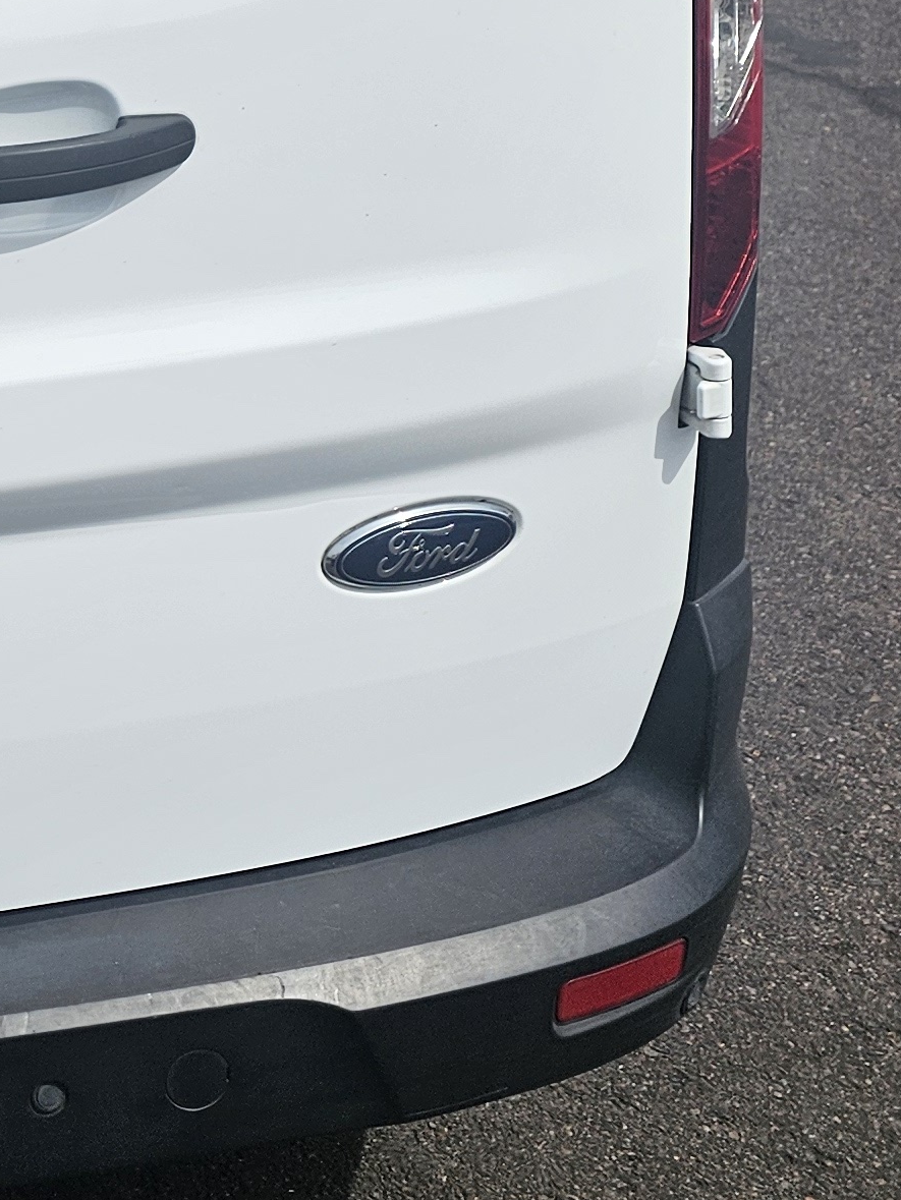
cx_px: -458
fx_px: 2705
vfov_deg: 24.1
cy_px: 67
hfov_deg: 17.1
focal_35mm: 78
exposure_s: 1/2157
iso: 10
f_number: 1.7
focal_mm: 6.3
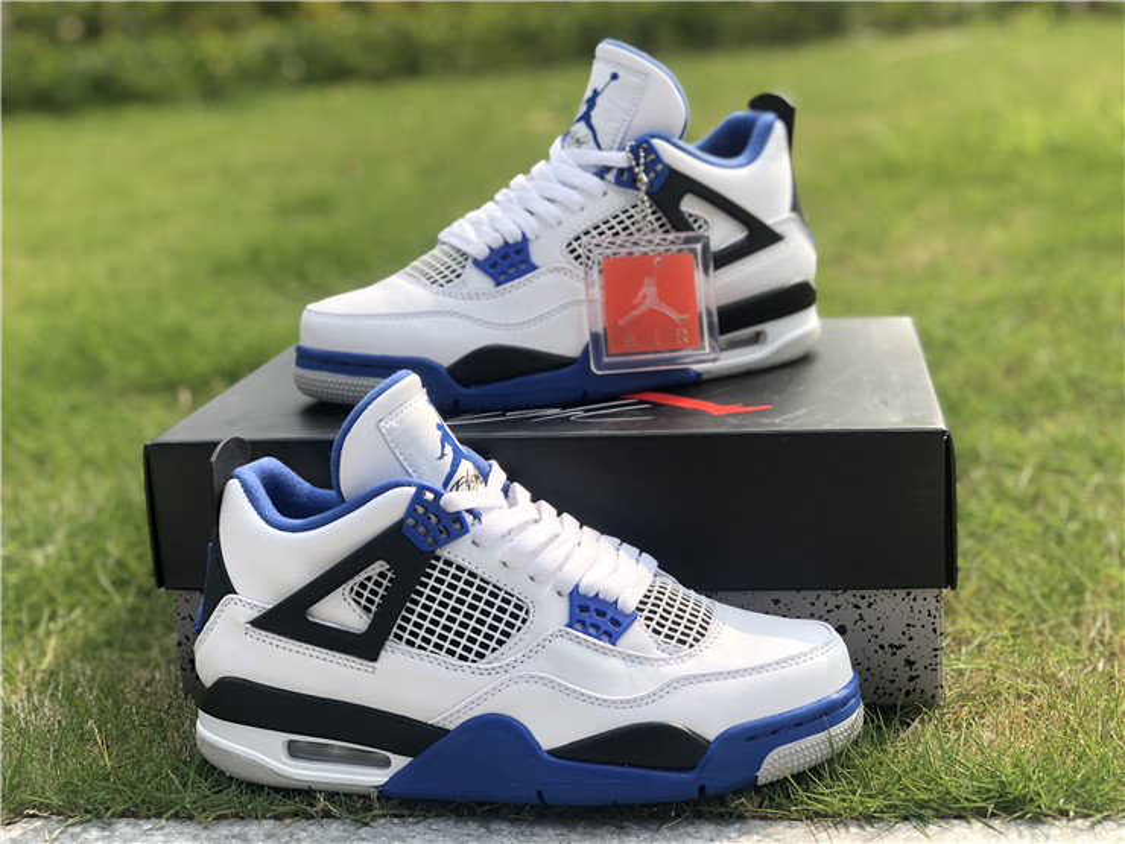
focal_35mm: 52
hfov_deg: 36.8
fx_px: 1690
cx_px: 562
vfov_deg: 28.0
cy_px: 422
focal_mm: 6
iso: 16
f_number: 2.4
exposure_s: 1/585
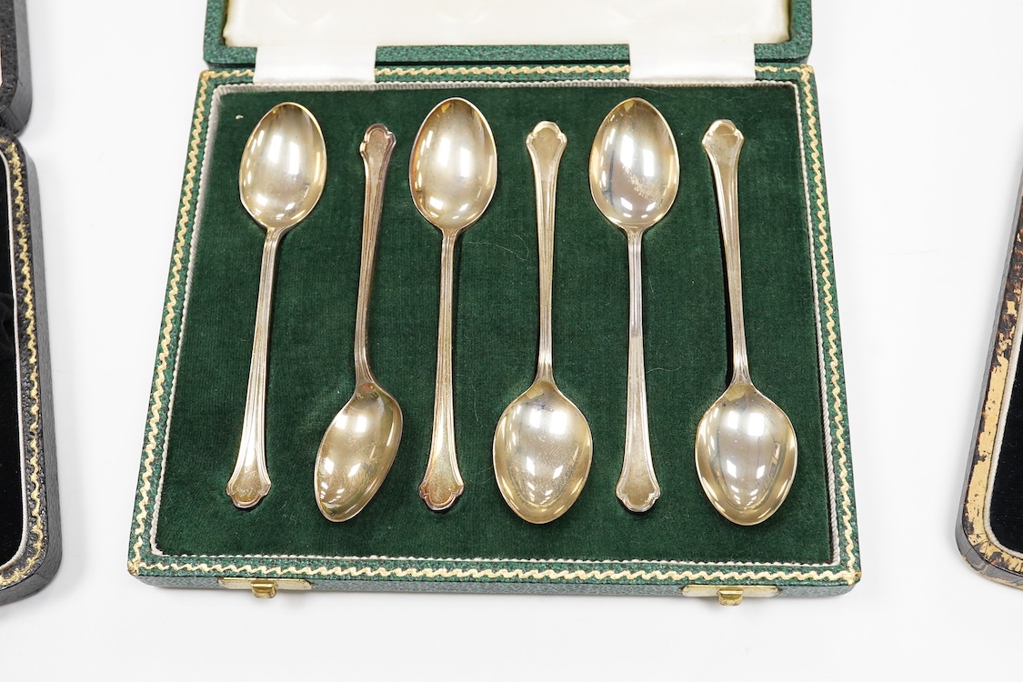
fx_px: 1279
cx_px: 512
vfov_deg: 29.9
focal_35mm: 45
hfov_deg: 43.6
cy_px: 341
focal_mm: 30
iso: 2500
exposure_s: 1/100
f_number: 13
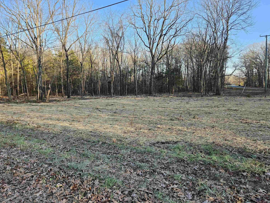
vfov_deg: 54.9
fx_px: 195
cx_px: 132
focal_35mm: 25
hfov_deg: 69.4
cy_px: 102
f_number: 1.8
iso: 32
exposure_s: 1/180
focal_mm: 5.4
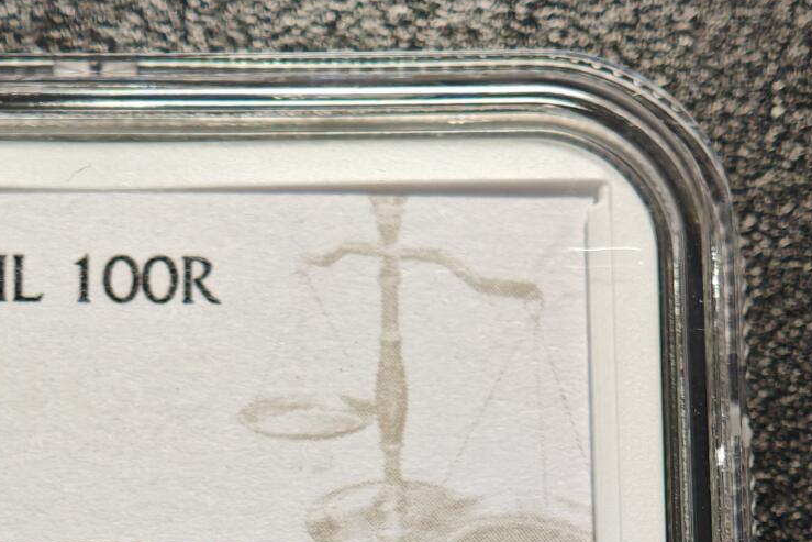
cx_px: 81
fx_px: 3429
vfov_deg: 8.7
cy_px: 965
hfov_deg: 13.4
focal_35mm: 152
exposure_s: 1/112
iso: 640
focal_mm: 9
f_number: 2
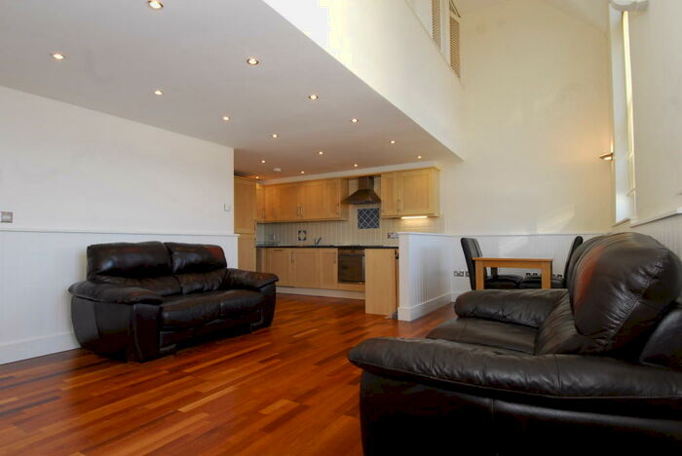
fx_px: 370
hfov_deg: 85.4
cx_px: 341
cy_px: 228
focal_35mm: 20
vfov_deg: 63.3
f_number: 8
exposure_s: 1/60
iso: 640
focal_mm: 13
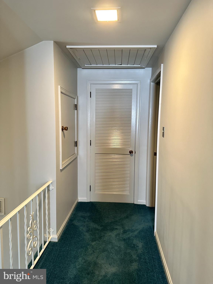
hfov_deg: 56.8
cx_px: 106
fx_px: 197
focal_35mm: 24
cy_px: 142
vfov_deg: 71.6
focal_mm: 6.86
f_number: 1.78
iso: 320
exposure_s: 1/60
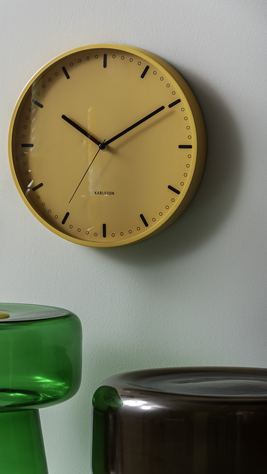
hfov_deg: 9.9
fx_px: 1535
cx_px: 93
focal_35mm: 122
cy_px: 226
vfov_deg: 17.6
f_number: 5
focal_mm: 105
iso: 50
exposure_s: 1/125
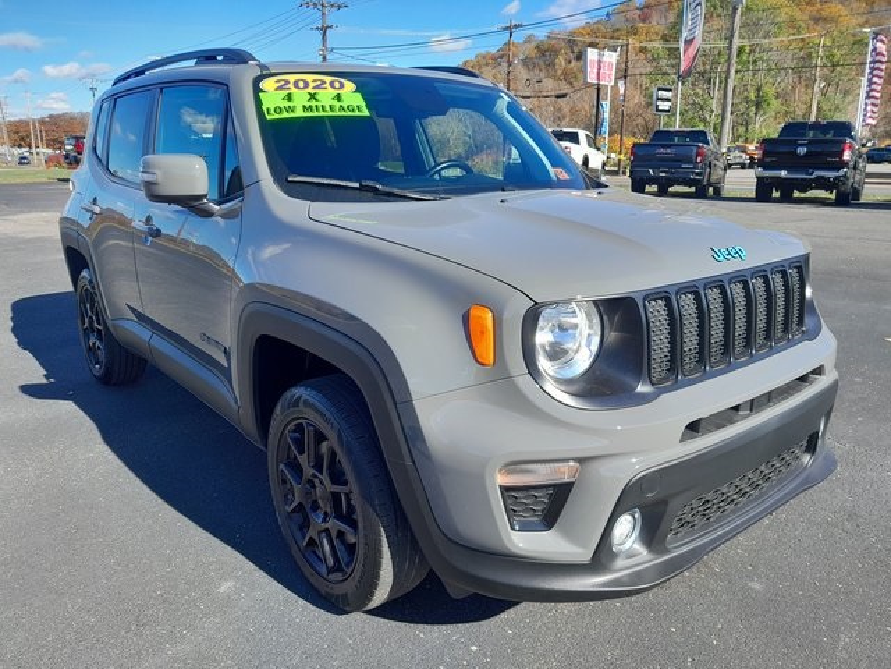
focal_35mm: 27
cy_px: 334
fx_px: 695
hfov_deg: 65.3
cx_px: 446
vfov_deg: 51.4
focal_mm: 4
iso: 40
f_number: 1.8
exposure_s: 1/241
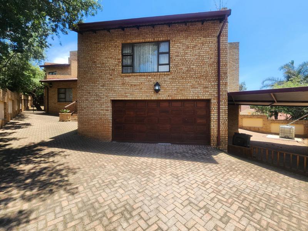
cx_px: 154
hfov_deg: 106.2
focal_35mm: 13
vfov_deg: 89.9
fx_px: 116
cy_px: 116
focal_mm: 2.2
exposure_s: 1/799
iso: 50
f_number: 2.2
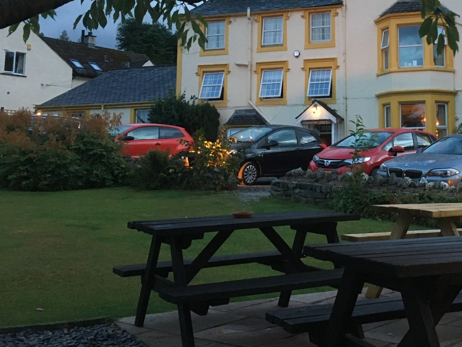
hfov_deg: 38.9
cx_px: 371
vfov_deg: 30.3
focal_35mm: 47
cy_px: 80
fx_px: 627
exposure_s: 1/33
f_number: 2.2
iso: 200
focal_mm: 4.15
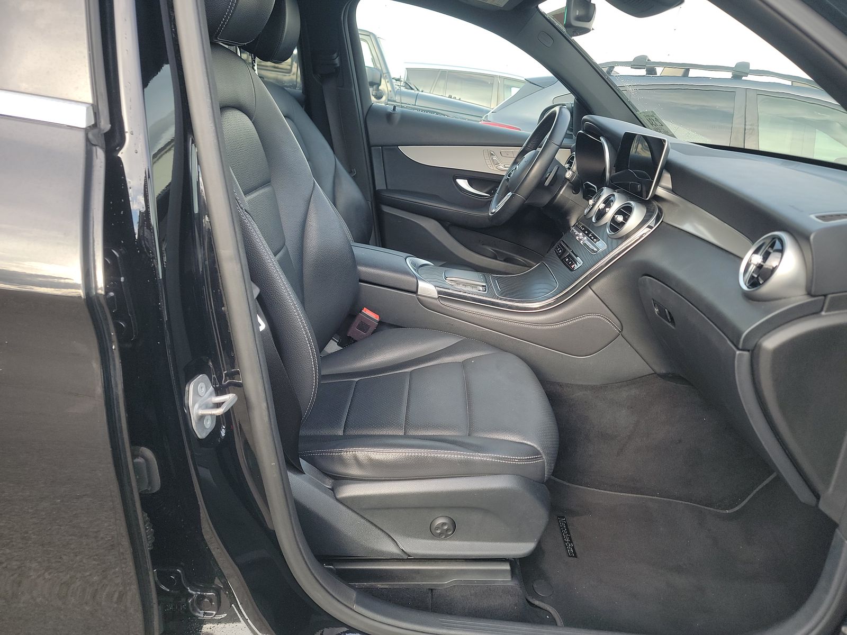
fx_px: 587
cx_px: 424
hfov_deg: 71.6
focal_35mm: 24
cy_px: 318
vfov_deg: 56.8
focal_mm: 6.7
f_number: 1.8
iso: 74
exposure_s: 1/119
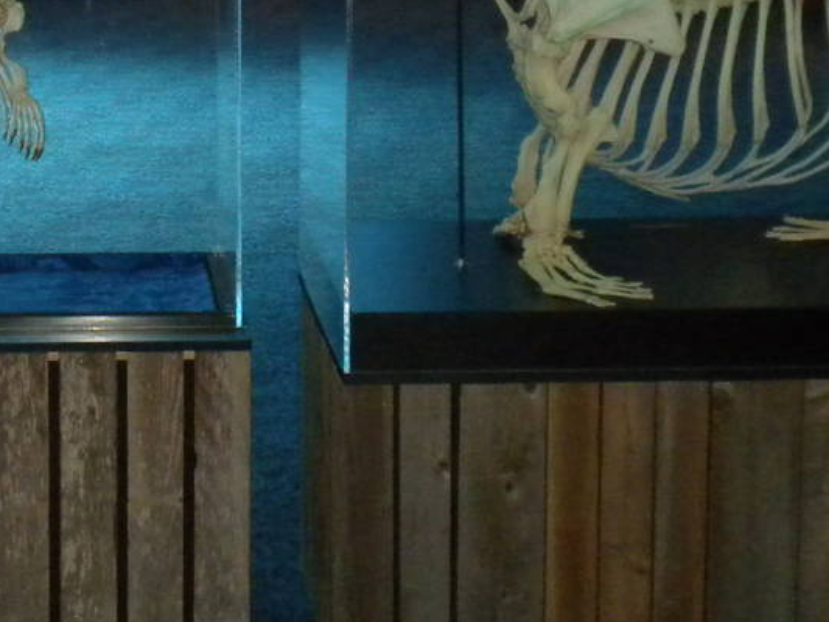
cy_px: 95
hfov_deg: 17.5
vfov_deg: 13.3
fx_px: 2659
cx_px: 95
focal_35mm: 111
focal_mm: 6.6
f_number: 3.5
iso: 400
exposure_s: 1/30
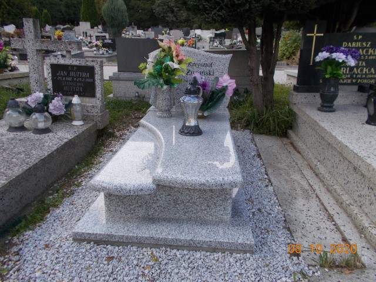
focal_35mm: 26
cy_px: 141
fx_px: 282
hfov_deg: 67.3
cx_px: 188
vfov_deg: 53.1
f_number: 3.2
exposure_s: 1/320
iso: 80
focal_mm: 4.6
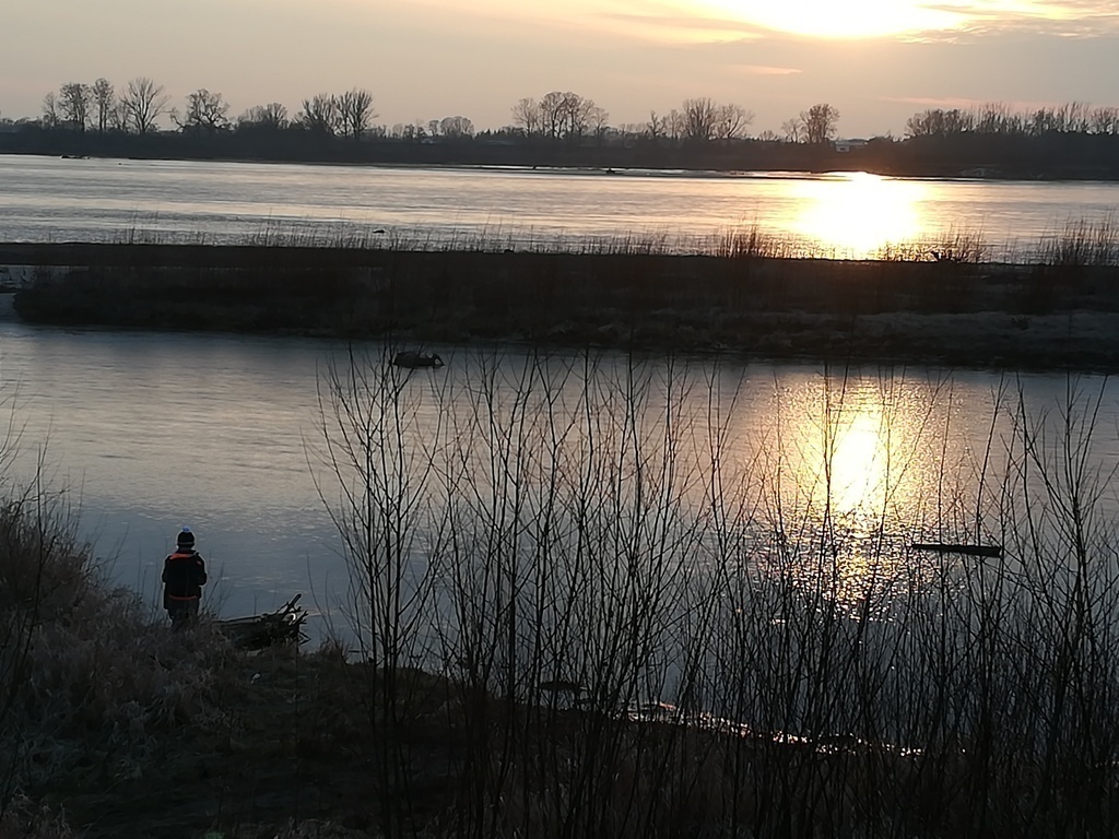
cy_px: 420
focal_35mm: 72
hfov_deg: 27.0
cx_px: 560
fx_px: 2327
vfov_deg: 20.4
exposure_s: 1/333
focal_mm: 3.83
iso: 50
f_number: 2.2
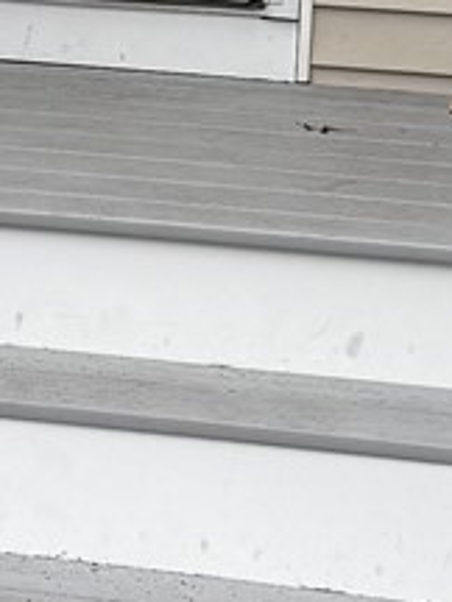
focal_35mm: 171
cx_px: -134
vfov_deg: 11.2
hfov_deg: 8.6
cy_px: -226
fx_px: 2977
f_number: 1.78
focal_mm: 6.76
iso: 80
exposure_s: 1/376
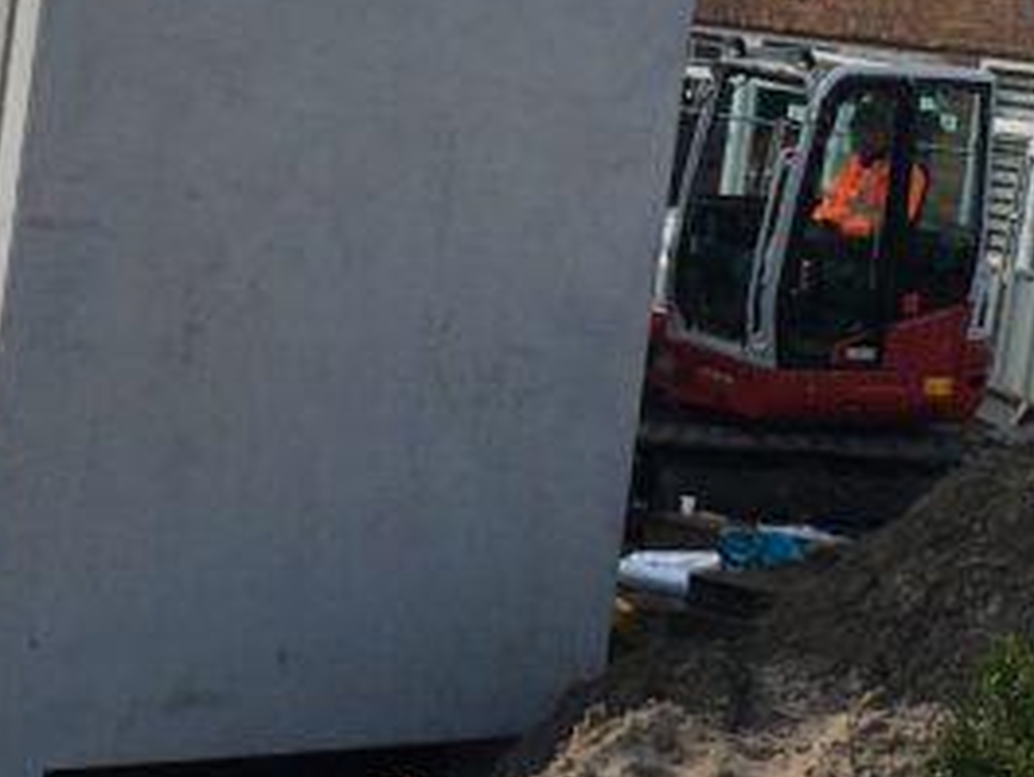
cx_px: 336
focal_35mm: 112
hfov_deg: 17.5
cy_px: 133
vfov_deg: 13.2
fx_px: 3347
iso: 25
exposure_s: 1/411
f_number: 2.2
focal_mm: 4.15
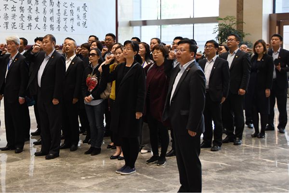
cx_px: 144
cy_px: 96
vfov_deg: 31.2
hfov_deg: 45.4
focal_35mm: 43
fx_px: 345
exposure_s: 1/200
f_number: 4
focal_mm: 29
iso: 1250
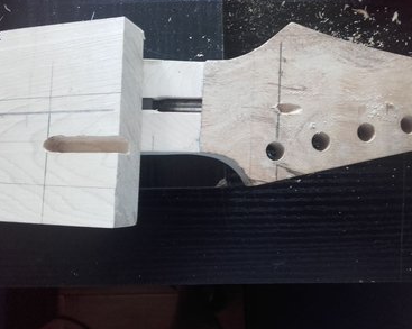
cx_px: 223
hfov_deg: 54.2
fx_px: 402
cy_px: 165
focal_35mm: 33
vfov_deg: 44.5
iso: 110
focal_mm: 3.31
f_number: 2.2
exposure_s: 1/17
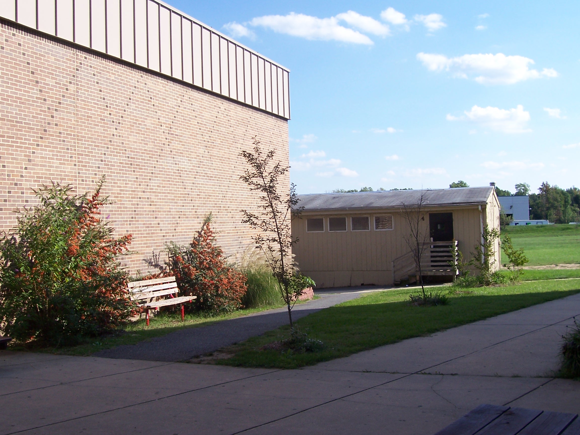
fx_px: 704
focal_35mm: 42
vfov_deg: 34.3
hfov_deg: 44.8
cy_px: 218
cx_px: 290
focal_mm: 7
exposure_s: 1/250
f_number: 5.6
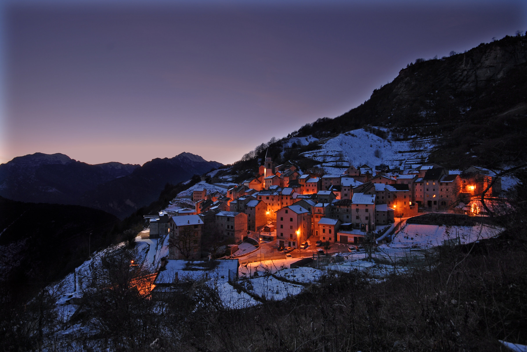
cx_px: 264
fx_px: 253
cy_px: 176
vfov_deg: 69.8
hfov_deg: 92.4
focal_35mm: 17
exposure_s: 3.6
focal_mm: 11.5
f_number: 7.1
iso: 125
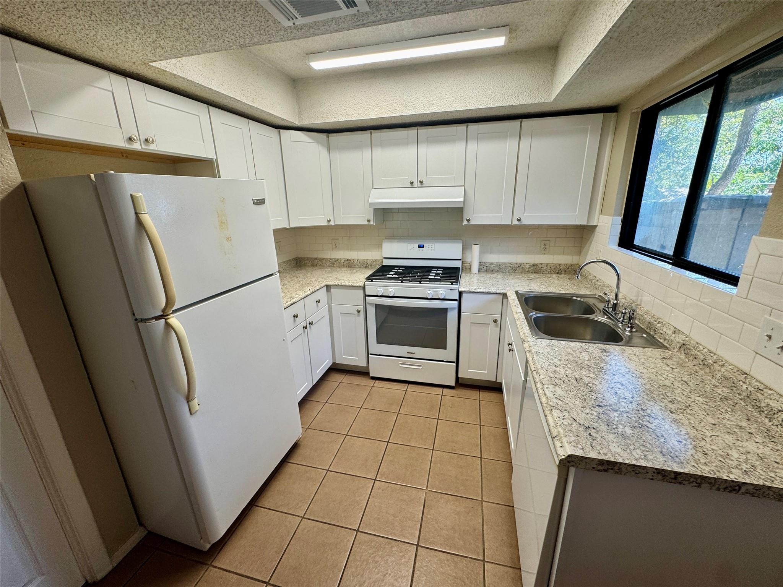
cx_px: 392
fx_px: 317
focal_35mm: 14
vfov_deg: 85.7
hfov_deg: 102.1
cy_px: 294
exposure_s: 1/120
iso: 64
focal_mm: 2.22
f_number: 2.2
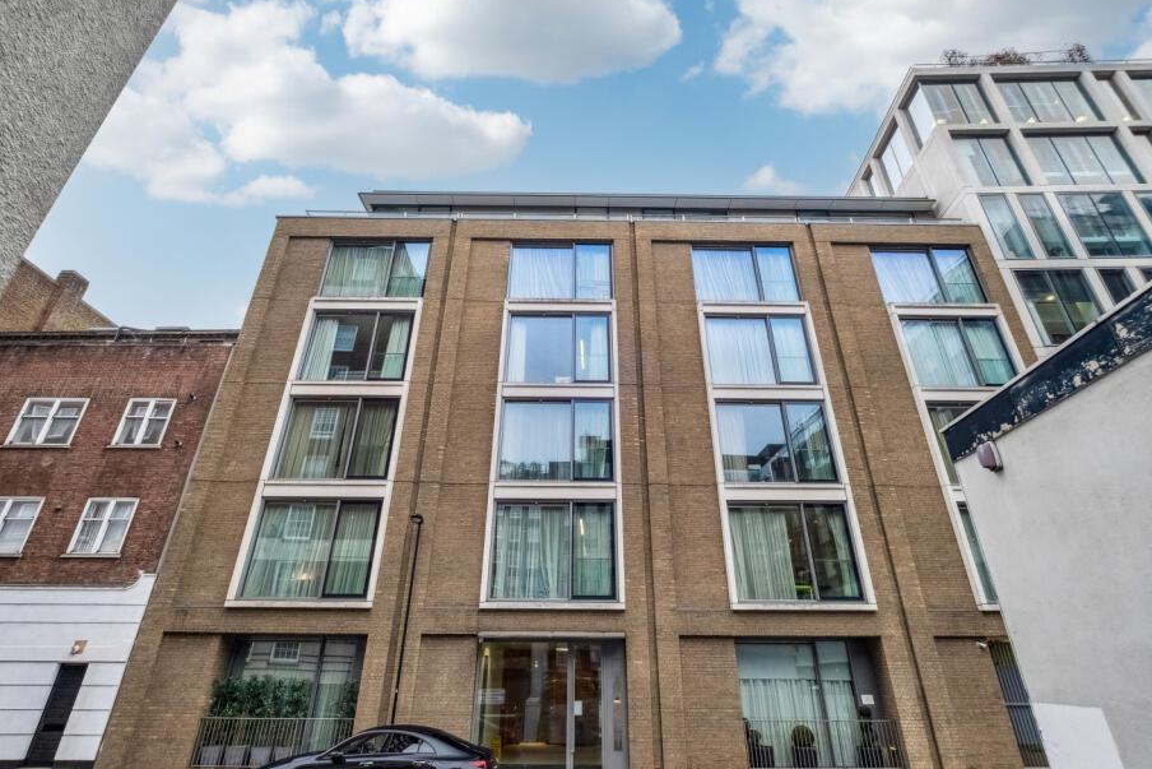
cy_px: 358
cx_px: 571
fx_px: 544
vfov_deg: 70.4
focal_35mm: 17
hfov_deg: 93.3
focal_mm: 10
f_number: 8
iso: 3200
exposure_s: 1/320
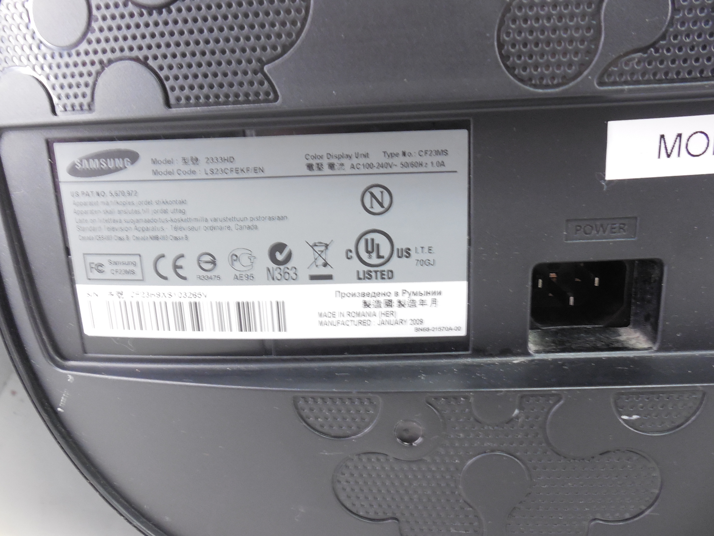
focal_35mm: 26
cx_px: 357
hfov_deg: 67.3
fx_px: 536
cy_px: 268
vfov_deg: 53.1
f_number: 3.5
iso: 400
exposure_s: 1/10
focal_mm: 4.6
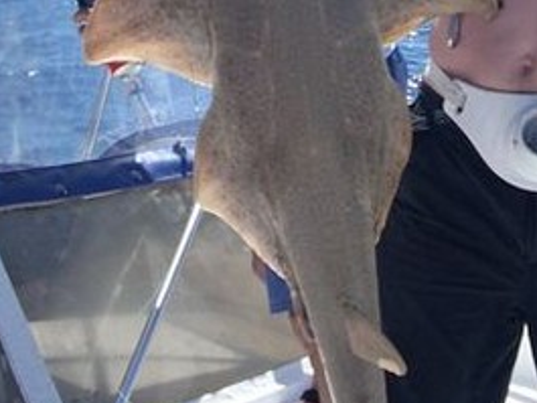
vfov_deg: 16.3
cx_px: 458
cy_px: -47
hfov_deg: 21.8
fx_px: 1366
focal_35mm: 88
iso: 64
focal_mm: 6.2
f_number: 5.6
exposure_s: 1/261
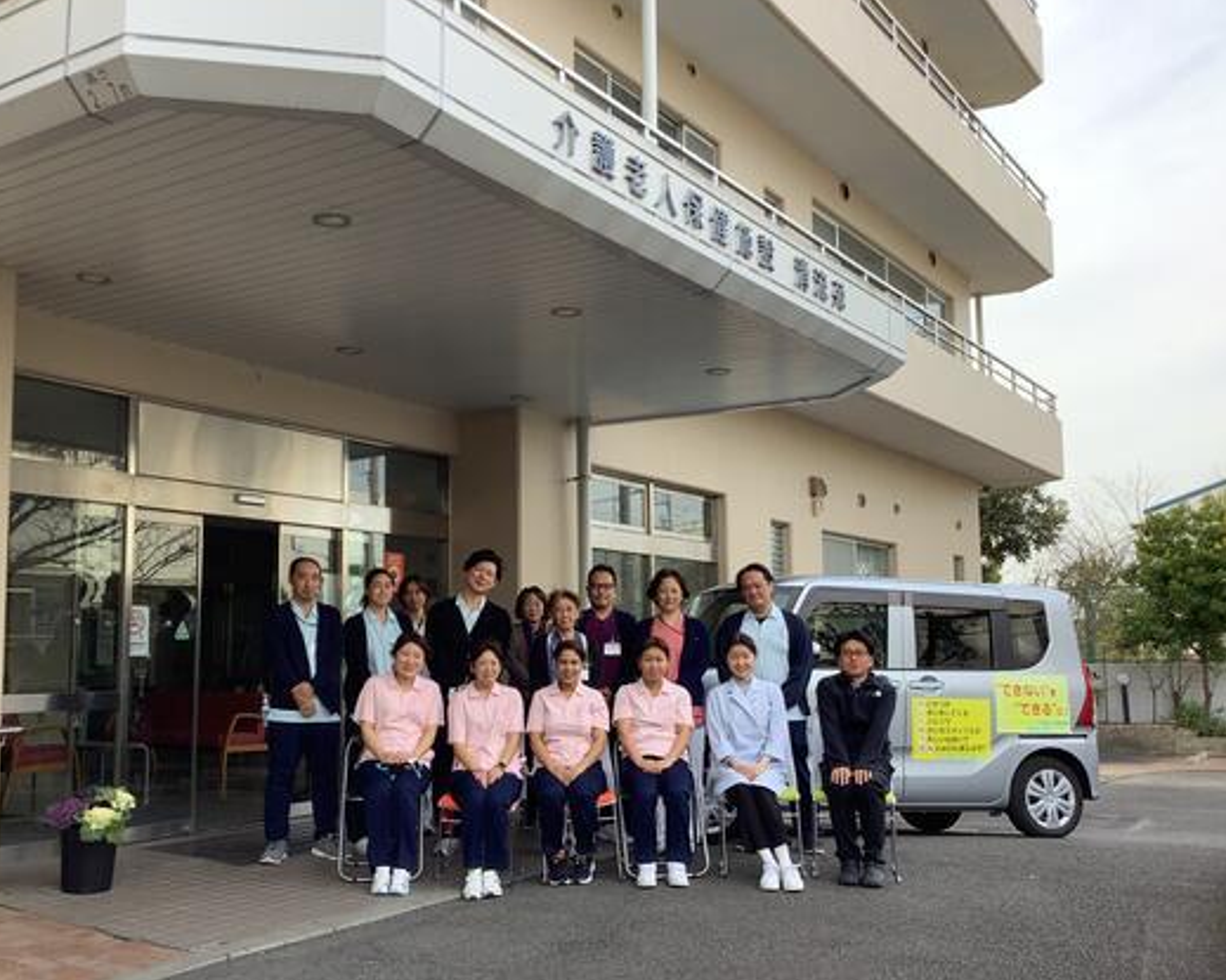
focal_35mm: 35
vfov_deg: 42.2
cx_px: 520
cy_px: 510
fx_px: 1270
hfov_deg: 51.3
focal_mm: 3.3
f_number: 2.4
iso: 25
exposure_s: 1/162
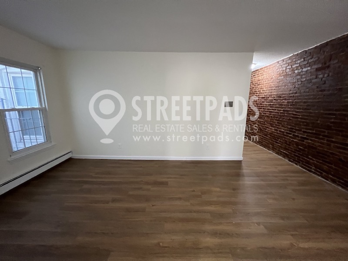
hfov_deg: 106.2
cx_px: 174
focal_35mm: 13
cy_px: 130
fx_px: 131
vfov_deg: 89.9
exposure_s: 1/60
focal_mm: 1.57
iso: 800
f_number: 1.8
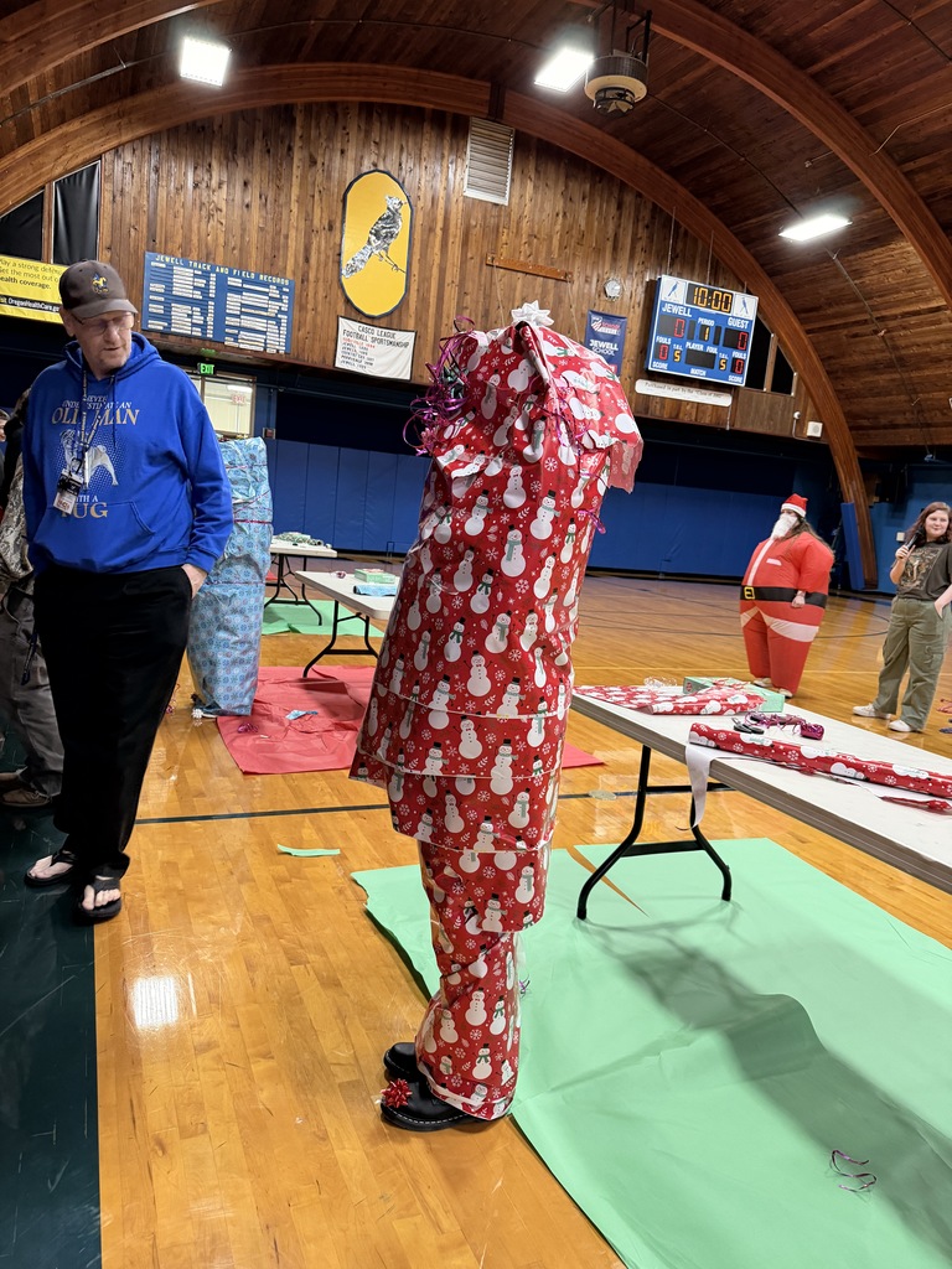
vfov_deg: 71.6
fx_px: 880
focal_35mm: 24
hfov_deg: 56.8
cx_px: 476
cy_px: 634
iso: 400
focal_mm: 6.76
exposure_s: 1/60
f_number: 1.78
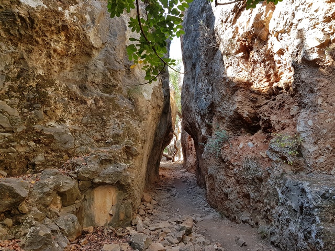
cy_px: 126
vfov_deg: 53.1
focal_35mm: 26
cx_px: 168
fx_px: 252
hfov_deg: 67.3
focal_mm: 4.2
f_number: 1.7
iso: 40
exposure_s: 1/175
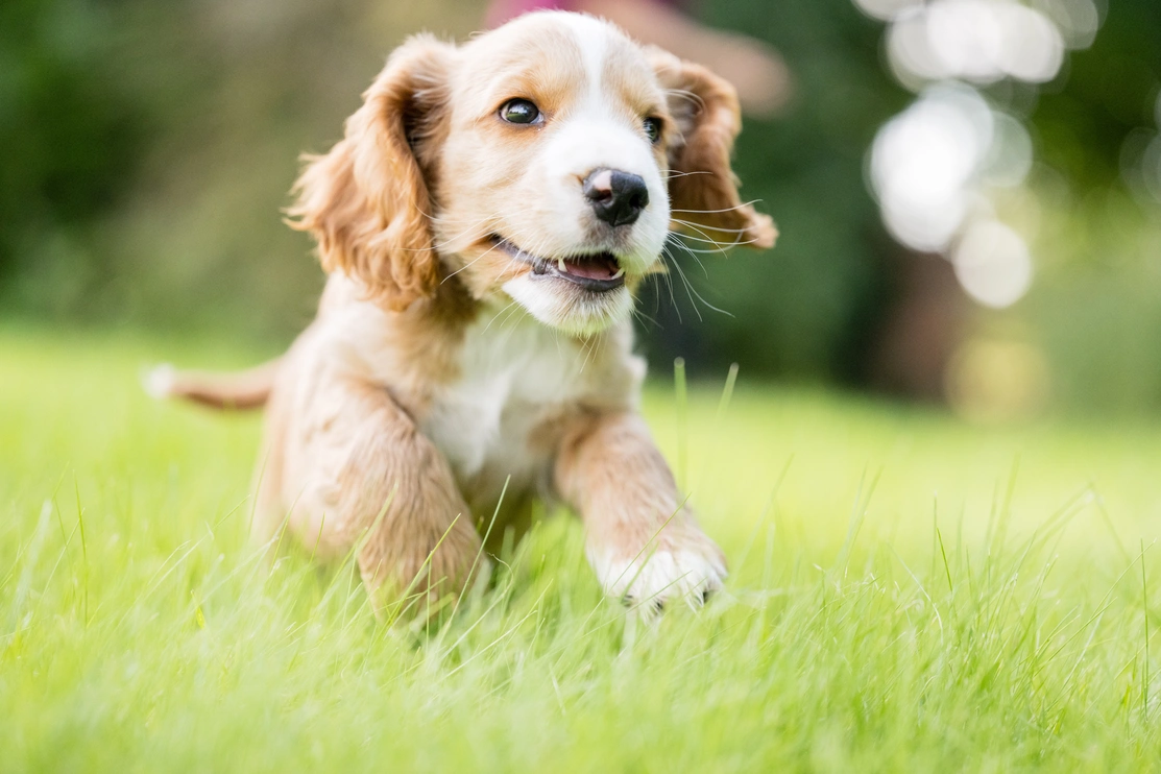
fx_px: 2644
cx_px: 580
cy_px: 387
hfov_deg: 24.8
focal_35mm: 82
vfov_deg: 16.7
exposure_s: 1/3200
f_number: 2.8
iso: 1600
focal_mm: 82
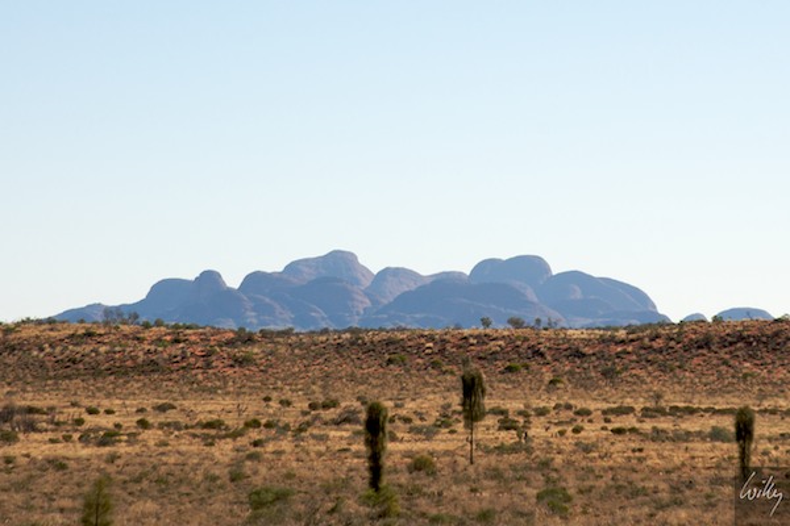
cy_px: 263
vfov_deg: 10.8
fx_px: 2798
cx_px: 395
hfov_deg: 16.1
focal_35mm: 128
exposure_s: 1/500
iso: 320
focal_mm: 85
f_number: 11
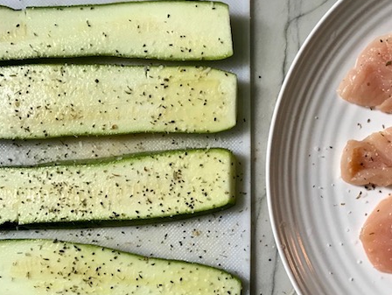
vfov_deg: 29.0
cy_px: 187
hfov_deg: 36.9
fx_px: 567
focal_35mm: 50
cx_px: 312
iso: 32
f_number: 1.8
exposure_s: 1/30
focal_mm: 3.99
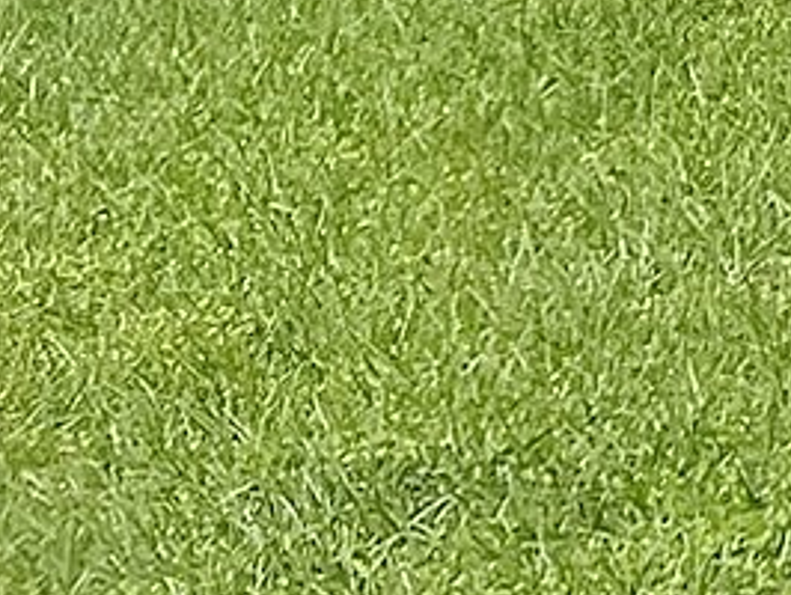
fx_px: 4574
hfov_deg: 7.5
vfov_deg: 6.4
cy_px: -1571
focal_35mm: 200
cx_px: 2962
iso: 50
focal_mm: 5.7
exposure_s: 1/6579
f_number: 1.5
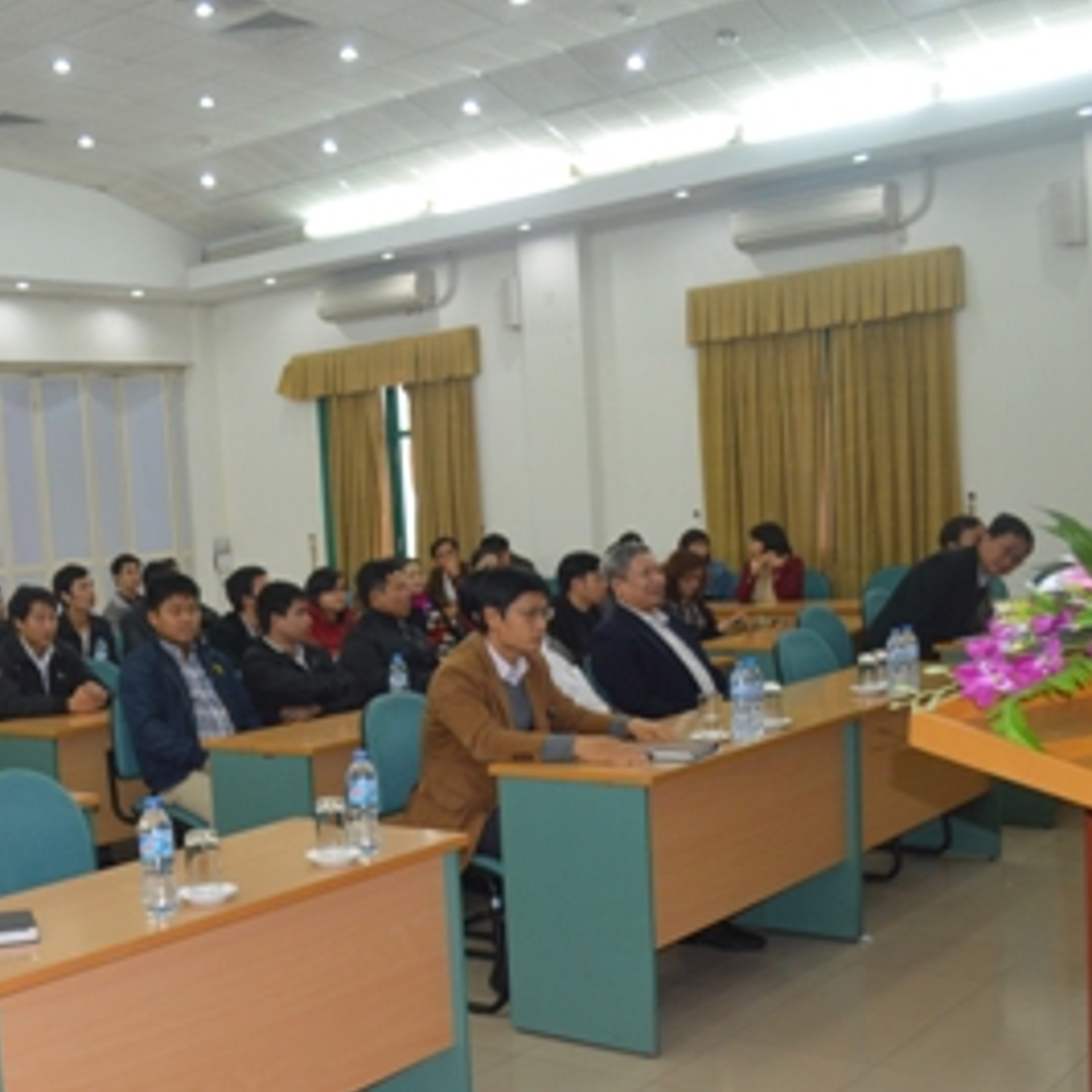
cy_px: 640
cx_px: 195
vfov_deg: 39.9
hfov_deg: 38.3
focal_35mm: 42
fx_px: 1499
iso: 560
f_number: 3.5
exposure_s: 1/60
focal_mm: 18
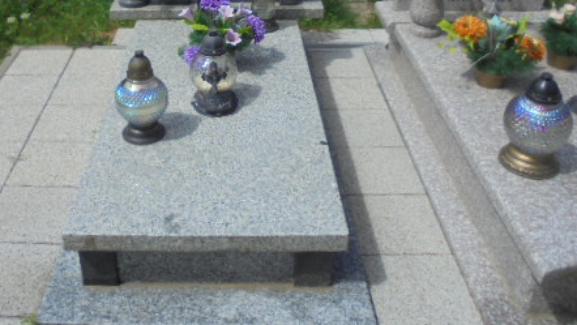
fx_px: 628
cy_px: 16
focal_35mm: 41
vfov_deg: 27.7
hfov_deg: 48.9
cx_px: 218
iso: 100
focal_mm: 4.6
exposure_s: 1/160
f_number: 11.5
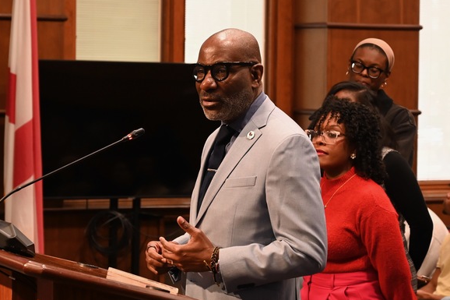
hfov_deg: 16.5
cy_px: 145
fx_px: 1549
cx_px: 258
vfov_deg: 11.0
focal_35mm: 124
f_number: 5
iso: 3200
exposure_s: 1/160
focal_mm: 70
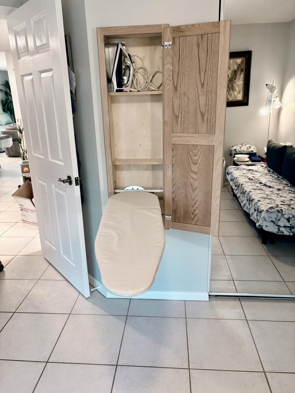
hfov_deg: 53.1
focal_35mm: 26
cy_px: 196
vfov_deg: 67.3
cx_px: 148
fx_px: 295
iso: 200
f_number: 1.6
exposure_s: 1/60
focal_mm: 5.96
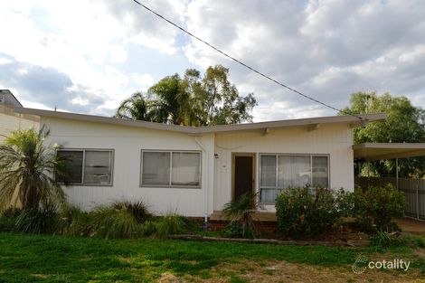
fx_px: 319
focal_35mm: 27
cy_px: 142
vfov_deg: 47.9
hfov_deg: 67.4
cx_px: 212
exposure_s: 1/200
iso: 100
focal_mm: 18
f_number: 10
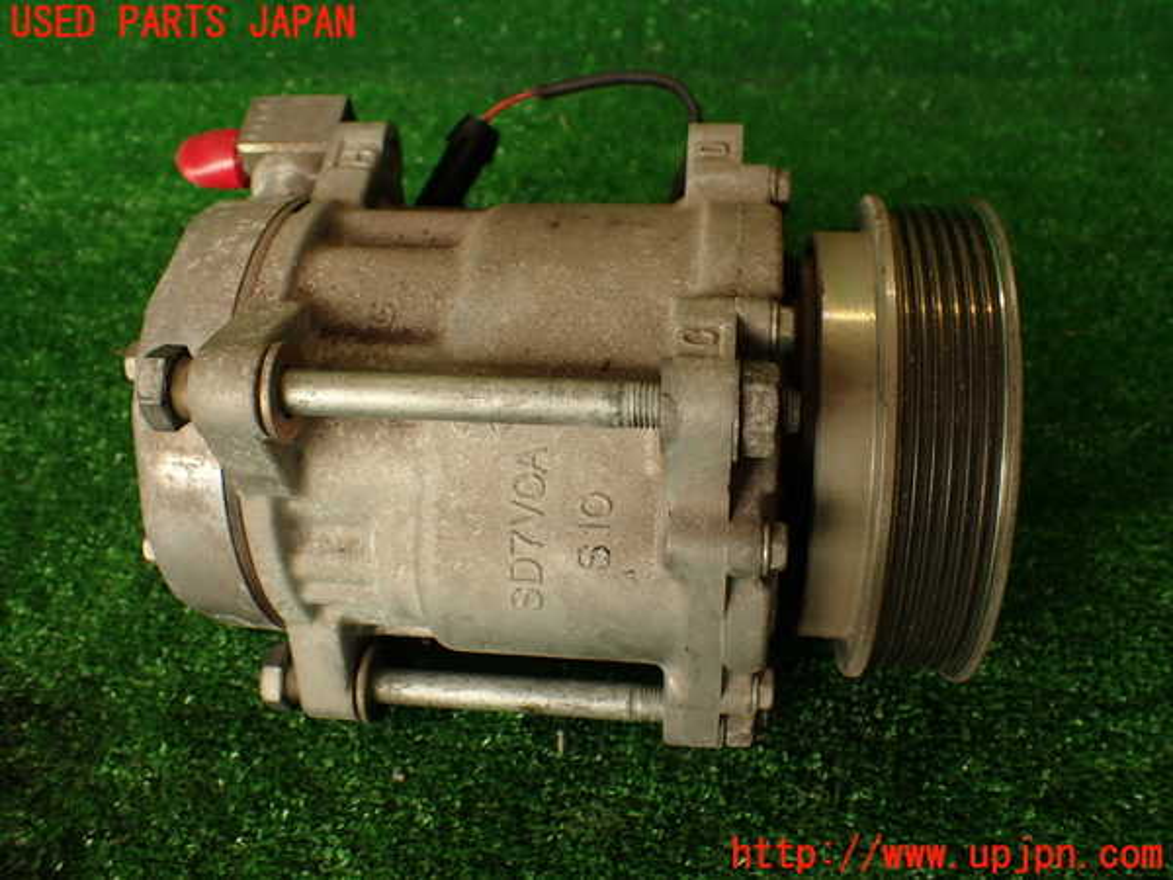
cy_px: 440
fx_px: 1084
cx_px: 586
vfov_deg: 44.2
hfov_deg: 56.8
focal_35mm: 32
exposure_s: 1/80
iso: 100
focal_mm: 5.79
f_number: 2.4
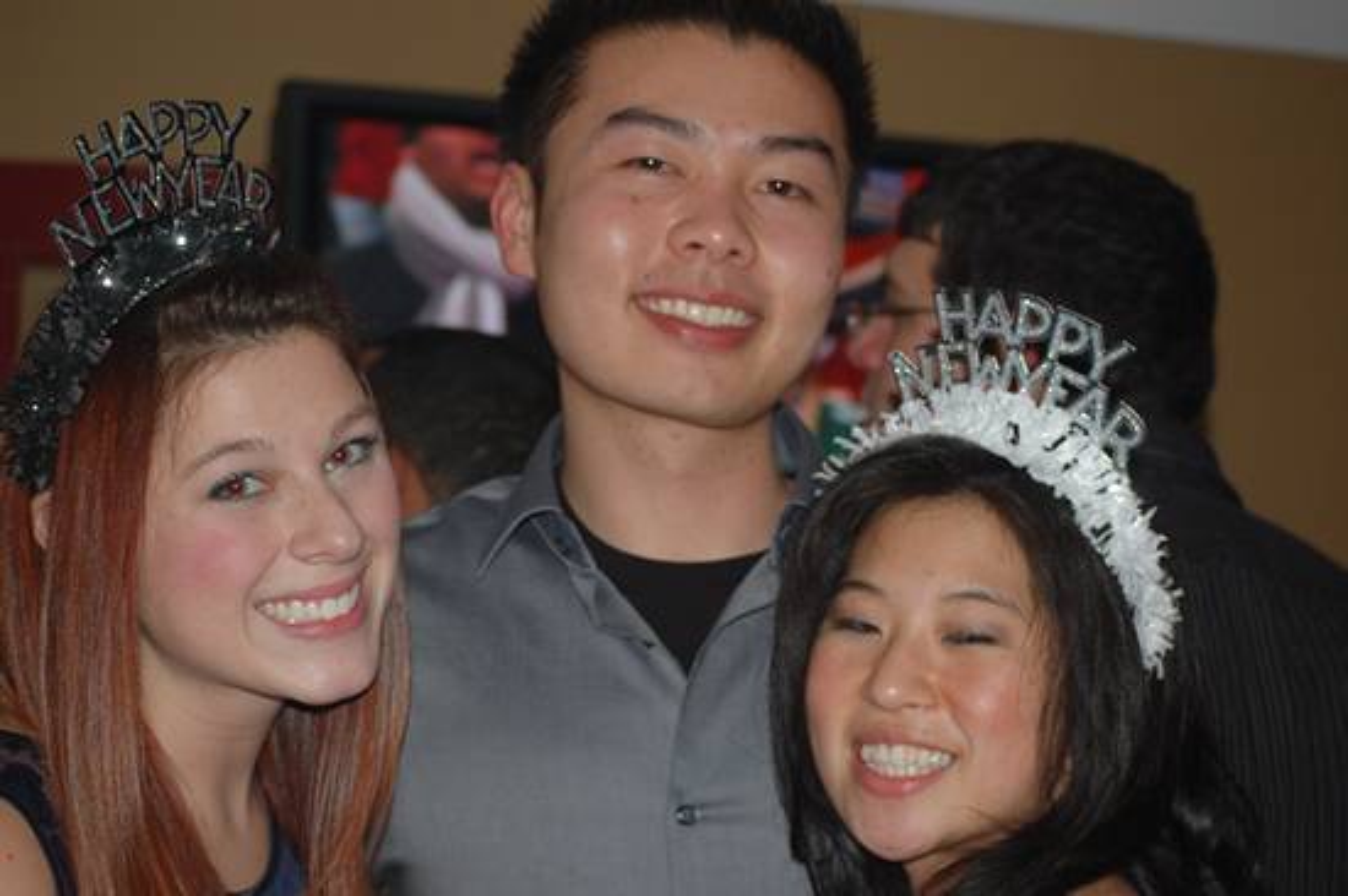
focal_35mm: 82
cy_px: 448
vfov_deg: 16.5
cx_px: 674
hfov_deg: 24.6
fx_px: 3087
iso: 400
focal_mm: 55
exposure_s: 1/60
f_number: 4
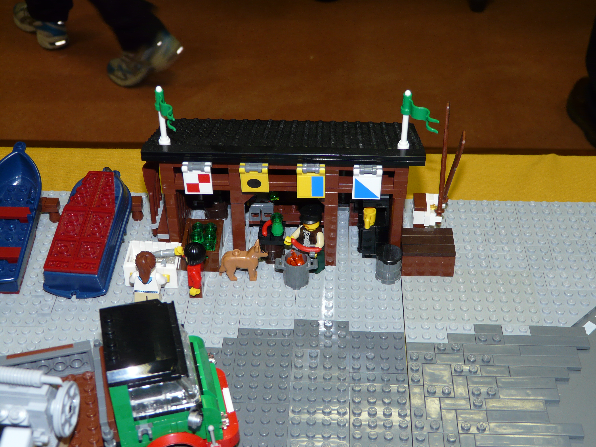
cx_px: 298
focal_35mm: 53
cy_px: 224
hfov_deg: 36.2
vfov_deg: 27.5
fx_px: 913
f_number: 3.2
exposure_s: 1/50
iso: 100
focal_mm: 8.8
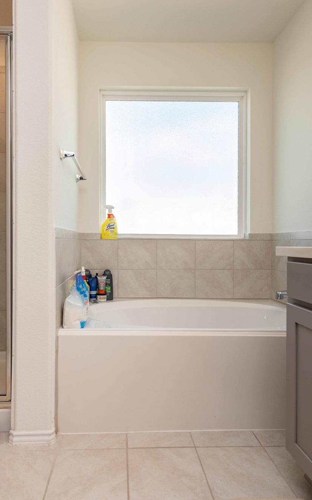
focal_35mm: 22
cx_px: 148
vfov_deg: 79.6
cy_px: 244
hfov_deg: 55.0
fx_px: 299
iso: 200
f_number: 5.6
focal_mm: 14
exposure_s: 1/125
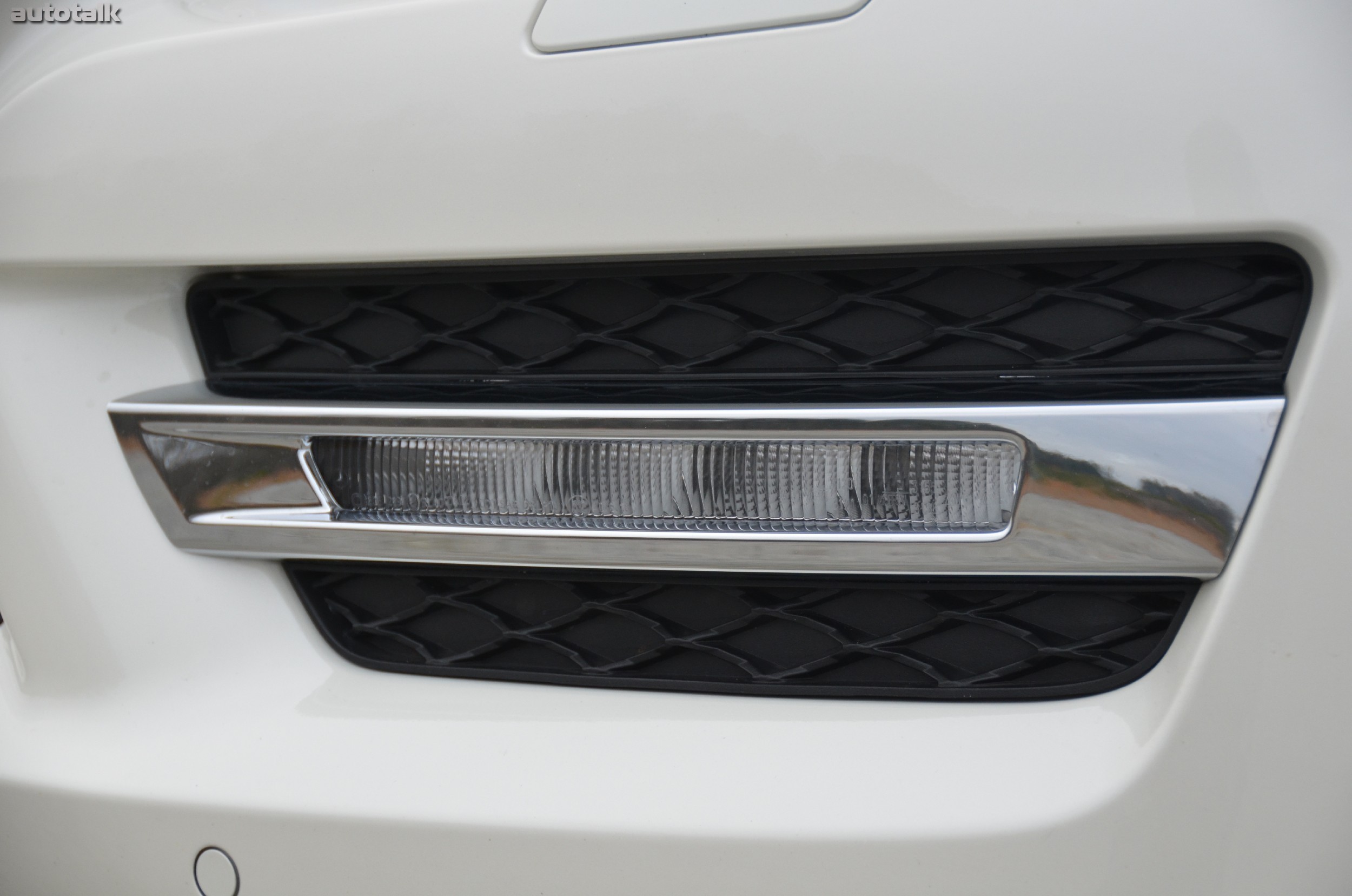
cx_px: 676
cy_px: 448
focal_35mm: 112
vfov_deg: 12.1
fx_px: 4216
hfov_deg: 18.2
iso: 640
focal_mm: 75
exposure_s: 1/1000
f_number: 5
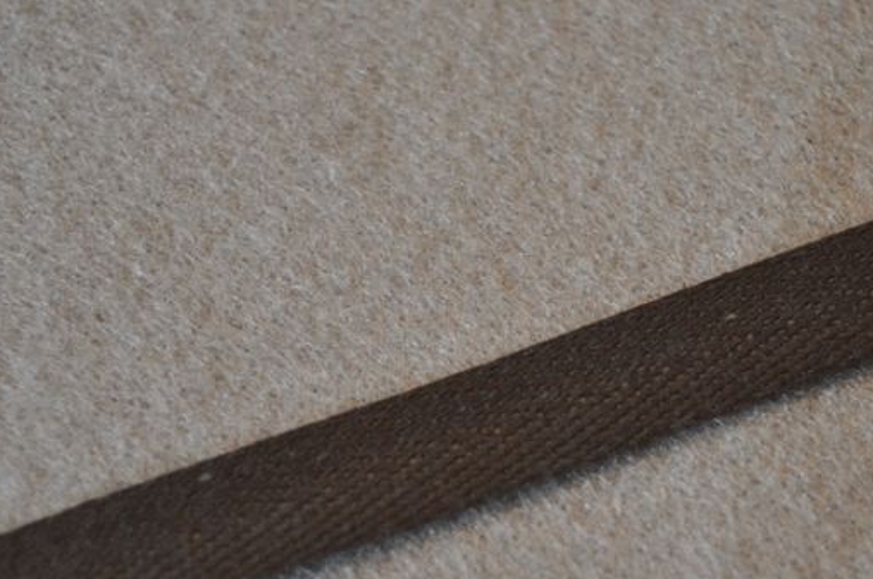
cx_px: 477
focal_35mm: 90
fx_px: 2178
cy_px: 444
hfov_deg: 22.7
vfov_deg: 15.1
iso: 560
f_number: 4.8
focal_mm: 38
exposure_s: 1/60
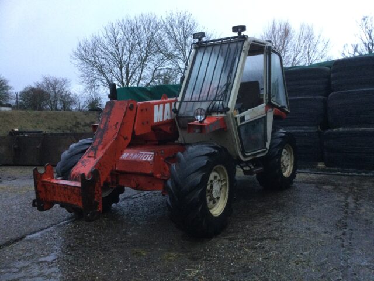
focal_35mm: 31
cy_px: 140
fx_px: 335
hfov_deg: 58.4
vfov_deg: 45.4
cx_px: 187
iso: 200
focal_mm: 3.3
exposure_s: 1/33
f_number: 2.4
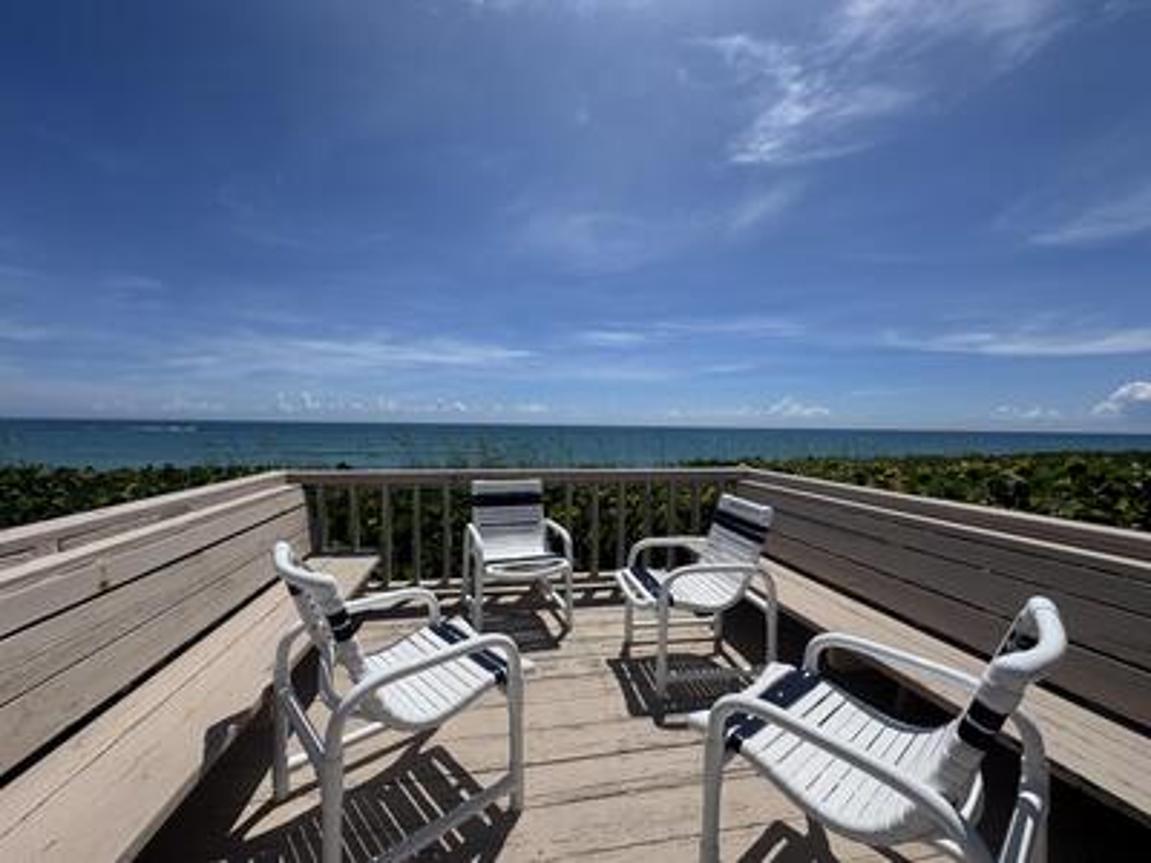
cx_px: 576
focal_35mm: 14
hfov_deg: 102.1
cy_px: 432
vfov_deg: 85.7
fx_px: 466
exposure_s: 1/3717
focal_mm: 2.22
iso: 40
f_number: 2.2
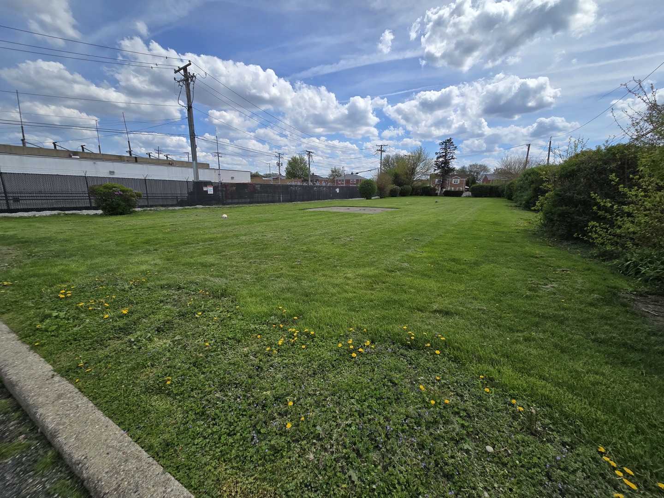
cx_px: 332
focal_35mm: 13
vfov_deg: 89.9
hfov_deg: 106.2
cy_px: 249
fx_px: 249
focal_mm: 2.2
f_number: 2.2
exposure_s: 1/3100
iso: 50
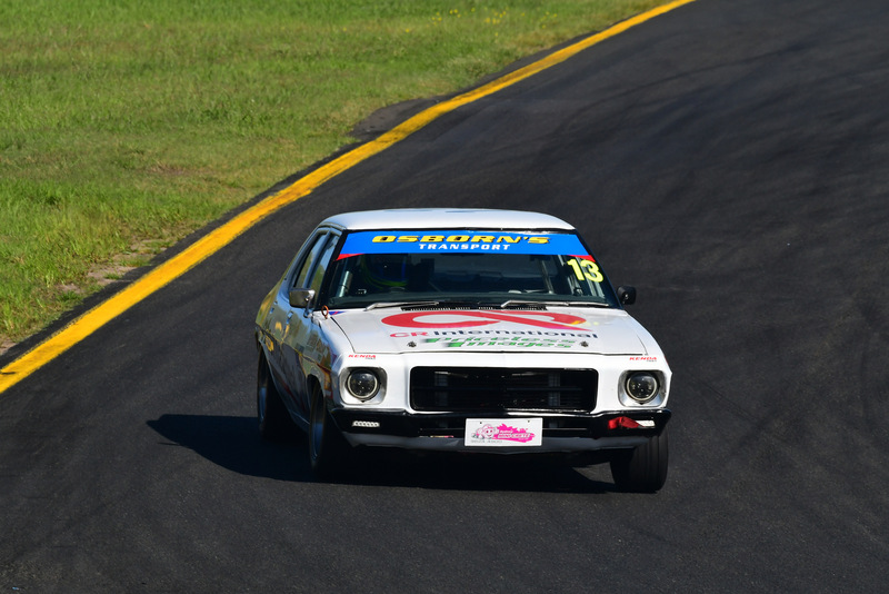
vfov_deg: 2.5
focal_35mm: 555
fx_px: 13710
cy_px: 297
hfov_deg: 3.7
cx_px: 444
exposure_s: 1/640
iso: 400
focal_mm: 370
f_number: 13
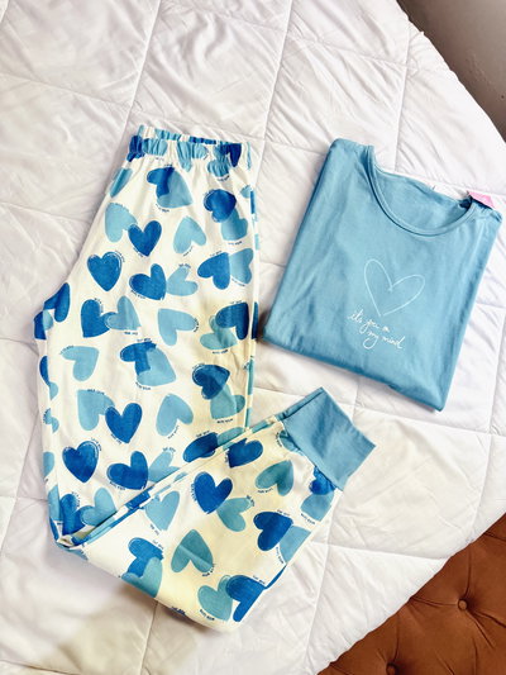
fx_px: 468
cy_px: 338
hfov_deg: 56.8
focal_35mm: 24
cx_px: 253
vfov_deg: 71.6
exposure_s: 1/60
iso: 640
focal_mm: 6.76
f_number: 1.78
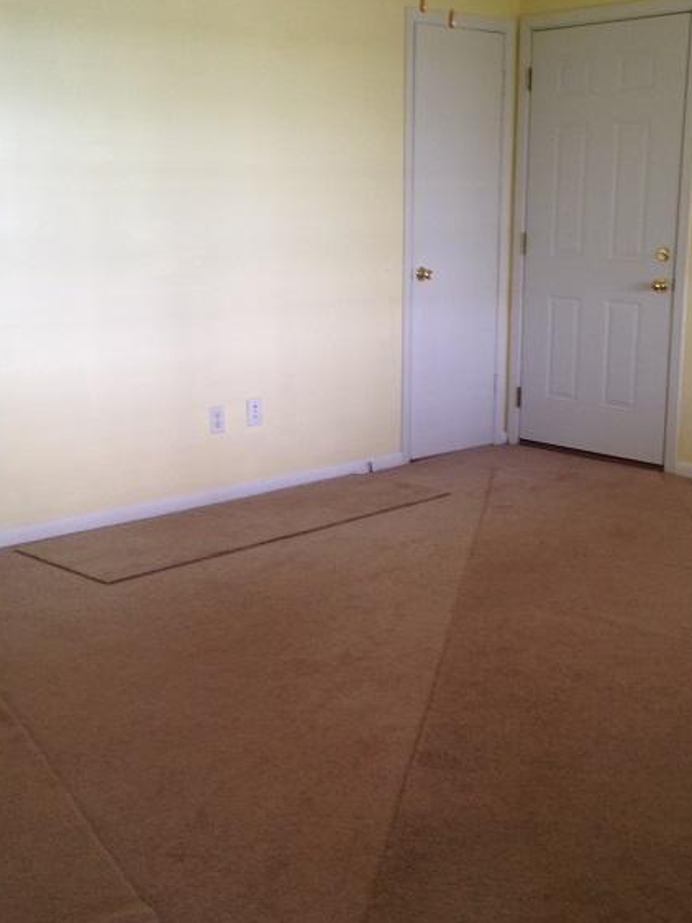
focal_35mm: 50
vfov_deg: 38.2
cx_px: 376
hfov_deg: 29.1
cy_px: 496
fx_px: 1333
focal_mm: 4.12
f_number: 2.4
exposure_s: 1/20
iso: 50
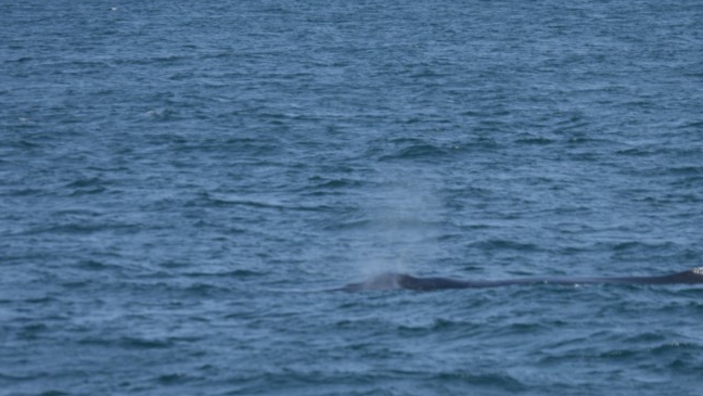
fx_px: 7568
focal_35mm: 406
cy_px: 255
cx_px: 398
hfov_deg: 5.3
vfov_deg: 3.0
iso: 200
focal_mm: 155
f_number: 5.6
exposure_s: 1/1600
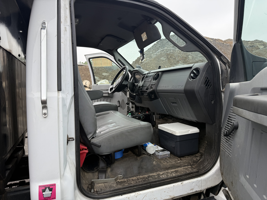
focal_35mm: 24
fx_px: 185
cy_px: 100
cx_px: 134
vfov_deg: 56.8
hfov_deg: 71.6
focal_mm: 6.76
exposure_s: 1/898
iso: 100
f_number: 1.78
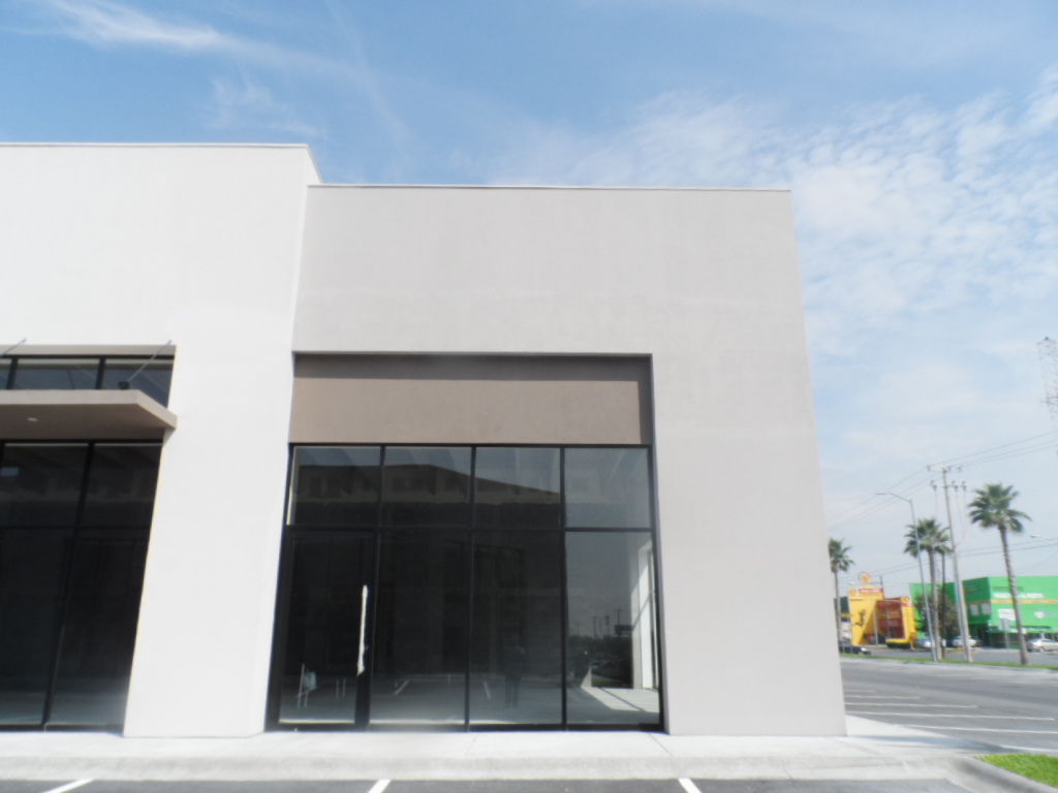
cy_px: 396
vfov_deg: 56.8
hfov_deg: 71.6
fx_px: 734
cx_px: 529
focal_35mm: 24
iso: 80
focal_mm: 4
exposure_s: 1/500
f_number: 4.5
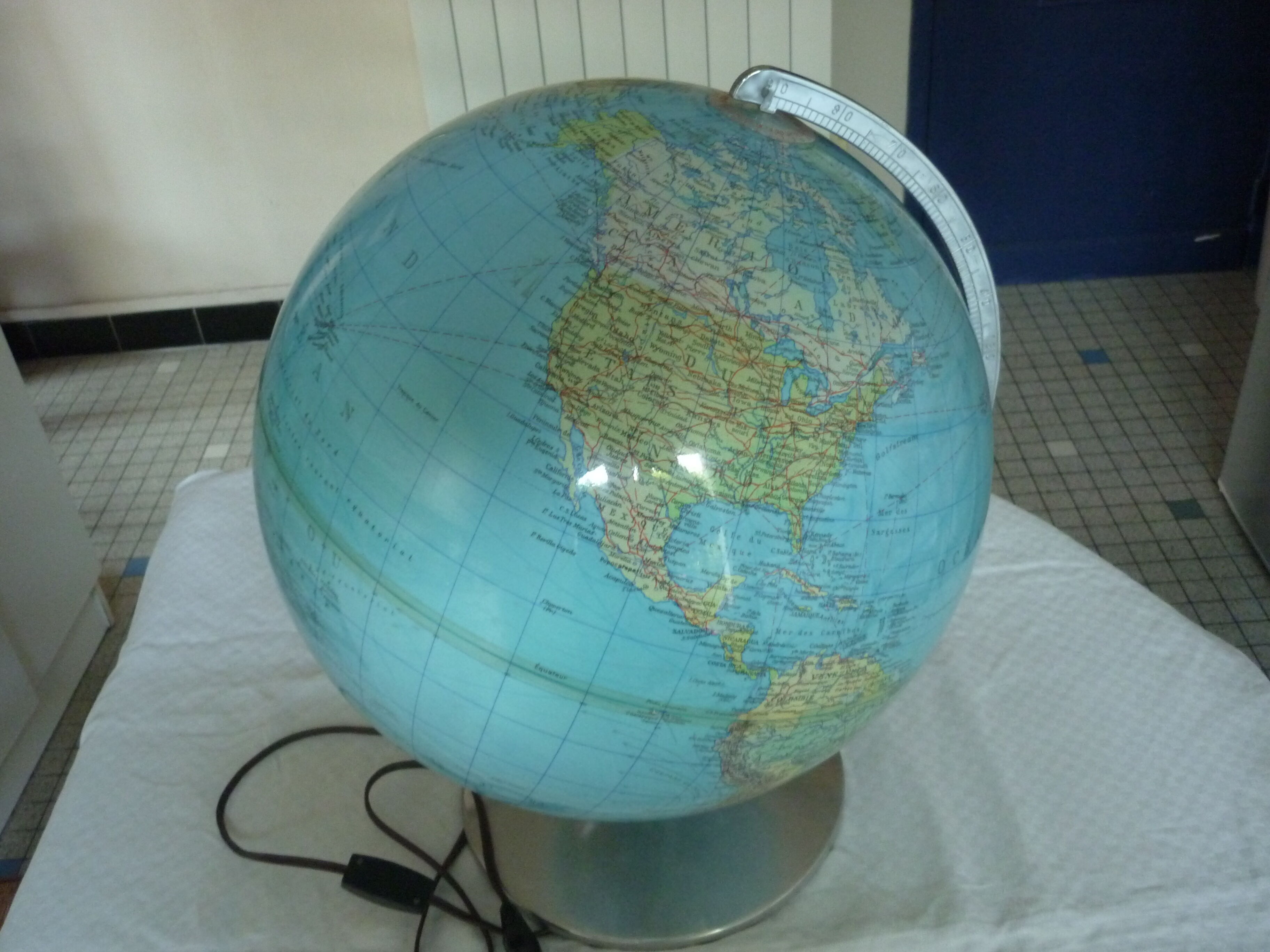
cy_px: 476
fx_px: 1211
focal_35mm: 33
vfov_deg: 42.9
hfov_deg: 55.4
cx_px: 635
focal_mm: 5.5
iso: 400
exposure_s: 1/13
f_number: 2.8
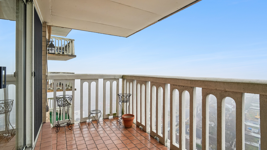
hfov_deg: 95.9
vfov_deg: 63.7
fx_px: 120
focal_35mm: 17
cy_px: 67
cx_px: 132
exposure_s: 1/20
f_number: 8
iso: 400
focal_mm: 16
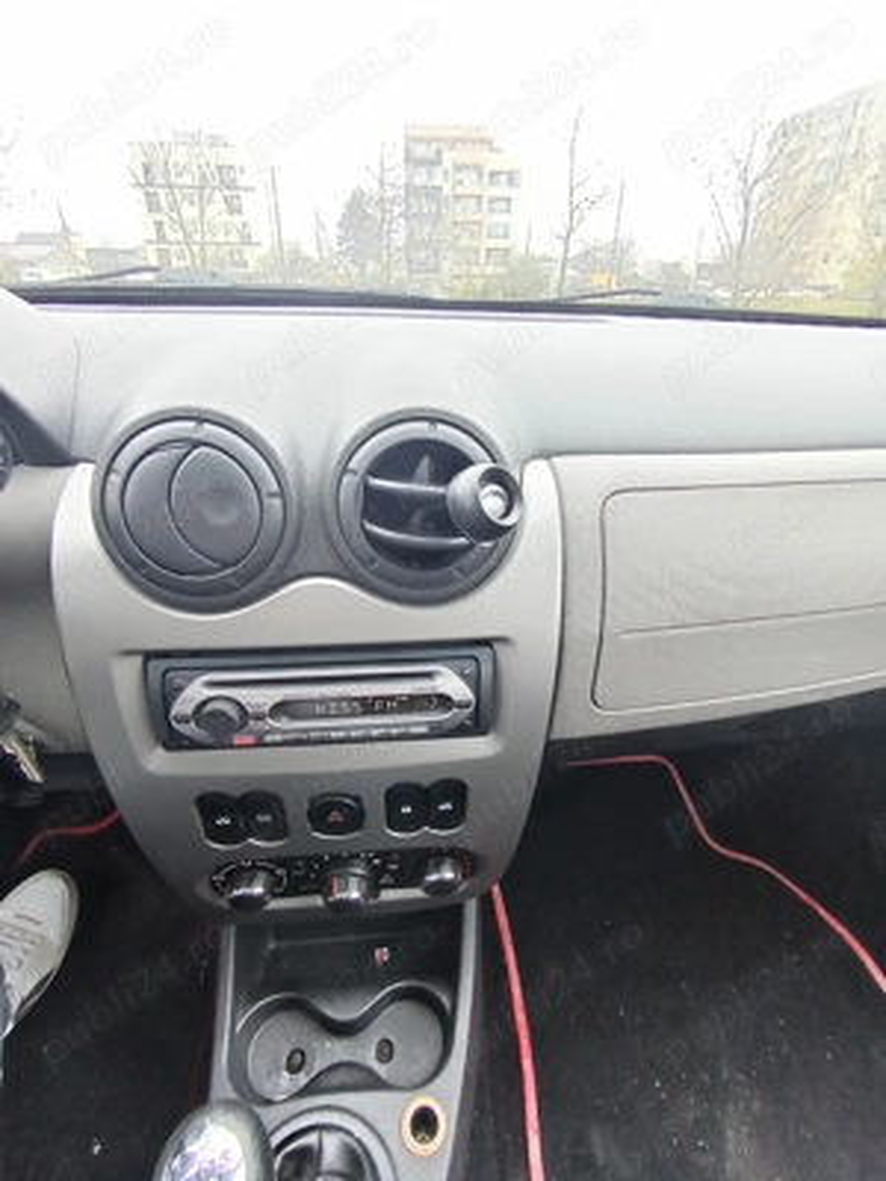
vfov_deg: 91.0
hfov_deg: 74.7
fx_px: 580
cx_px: 443
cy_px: 590
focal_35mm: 17
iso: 273
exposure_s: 1/33.3
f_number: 2.2
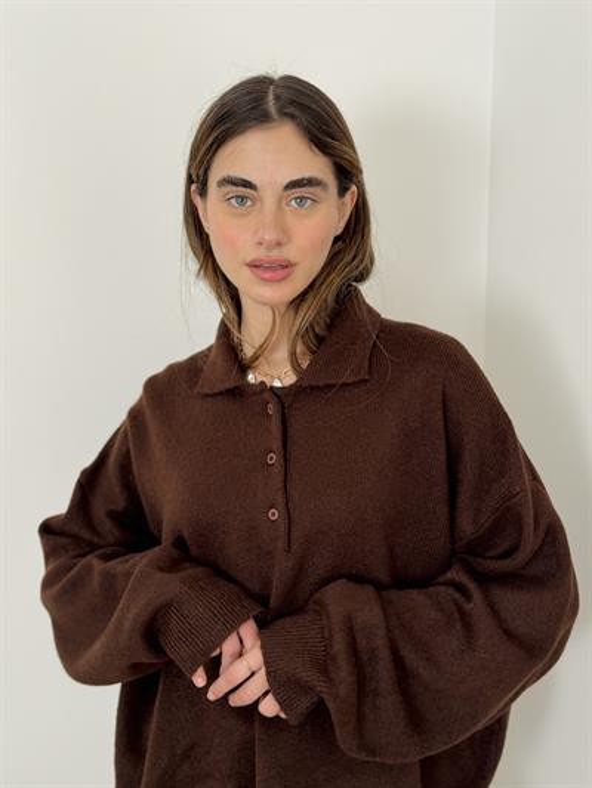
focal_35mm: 48
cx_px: 296
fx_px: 1094
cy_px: 394
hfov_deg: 30.3
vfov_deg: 39.6
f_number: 1.78
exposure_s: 1/98
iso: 100
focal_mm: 6.76
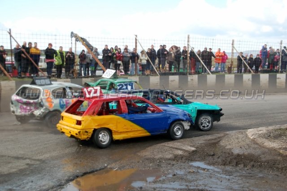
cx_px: 144
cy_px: 96
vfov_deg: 26.5
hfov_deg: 38.9
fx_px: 406
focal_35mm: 51
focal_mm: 34
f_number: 4.5
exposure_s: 1/800
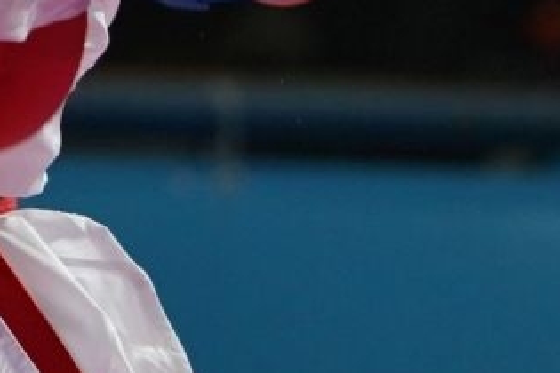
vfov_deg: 0.8
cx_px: -252
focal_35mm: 1715
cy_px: -327
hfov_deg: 1.2
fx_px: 26676
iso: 1000
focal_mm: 200
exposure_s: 1/1000
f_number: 2.8
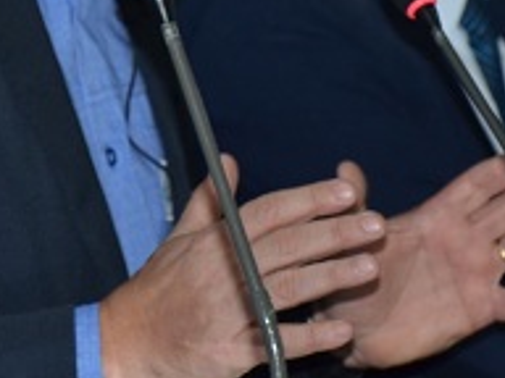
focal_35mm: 505
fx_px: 7361
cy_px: -138
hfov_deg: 3.9
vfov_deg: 2.9
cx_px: -16
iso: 400
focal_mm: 105
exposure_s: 1/60
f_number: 5.6
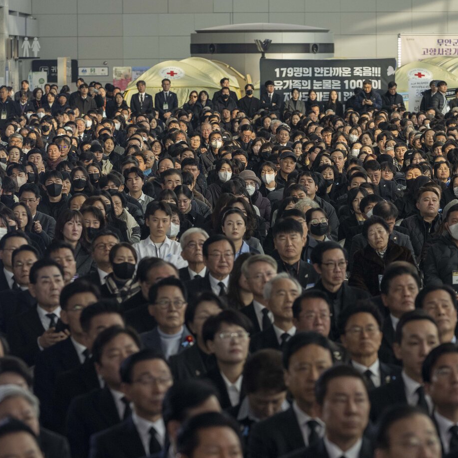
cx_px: 337
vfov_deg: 8.0
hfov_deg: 7.9
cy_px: 231
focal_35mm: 220
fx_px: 3293
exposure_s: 1/320
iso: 2000
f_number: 7.1
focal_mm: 170
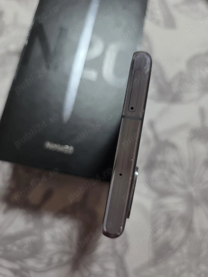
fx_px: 184
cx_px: 104
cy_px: 138
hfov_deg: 58.9
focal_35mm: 23
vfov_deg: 73.9
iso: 250
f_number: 1.7
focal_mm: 6.3
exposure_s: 1/51
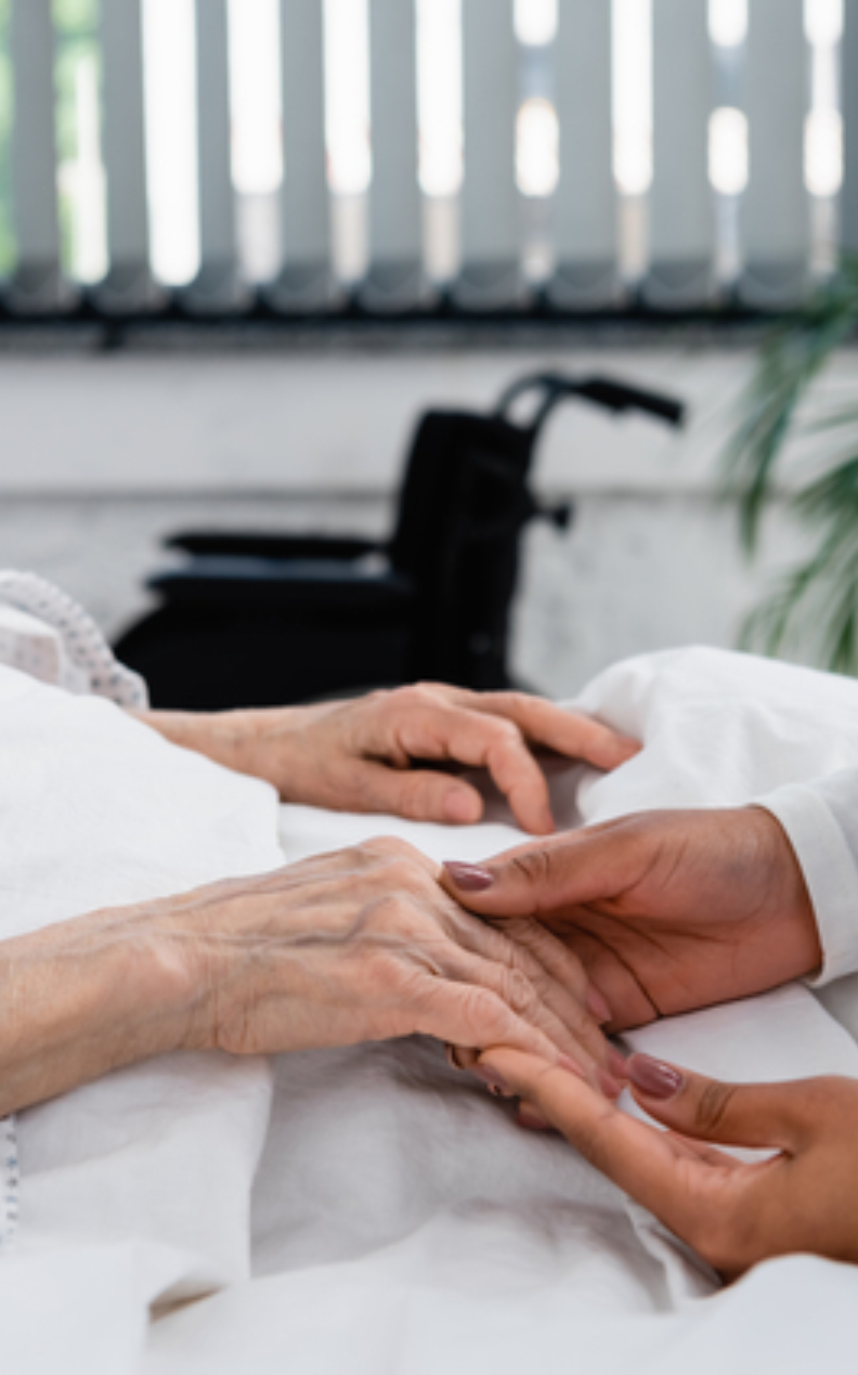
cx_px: 455
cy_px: 684
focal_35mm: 74
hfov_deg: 17.6
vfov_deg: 27.9
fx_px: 2771
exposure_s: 1/160
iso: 125
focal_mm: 48
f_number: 4
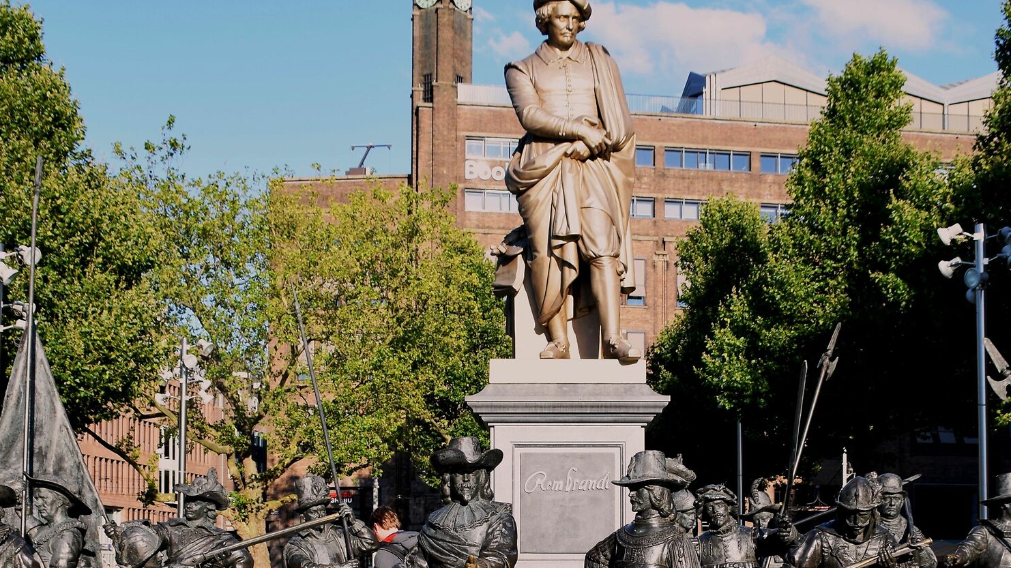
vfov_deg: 21.0
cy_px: 517
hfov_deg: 37.2
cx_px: 540
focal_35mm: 56
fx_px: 1501
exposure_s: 1/250
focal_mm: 22
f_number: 8
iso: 200
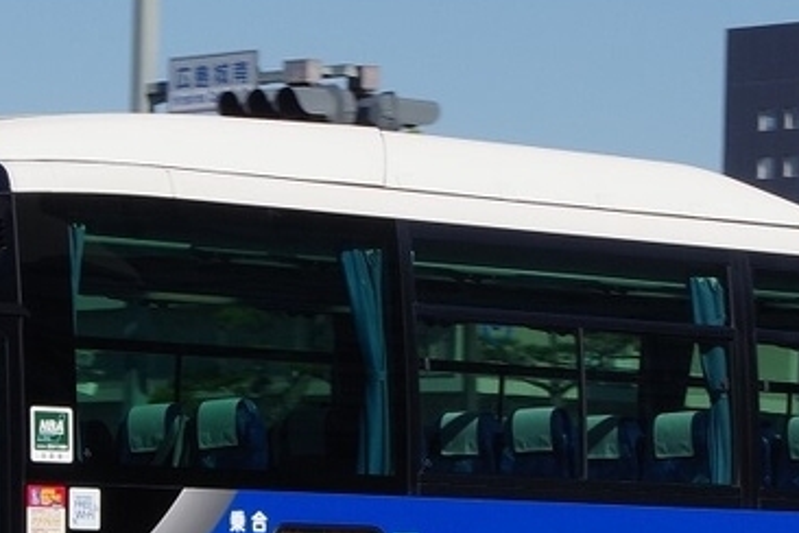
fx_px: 5237
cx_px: 487
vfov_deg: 5.8
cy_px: 531
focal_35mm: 236
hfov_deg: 8.7
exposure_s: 1/320
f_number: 11
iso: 200
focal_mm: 48
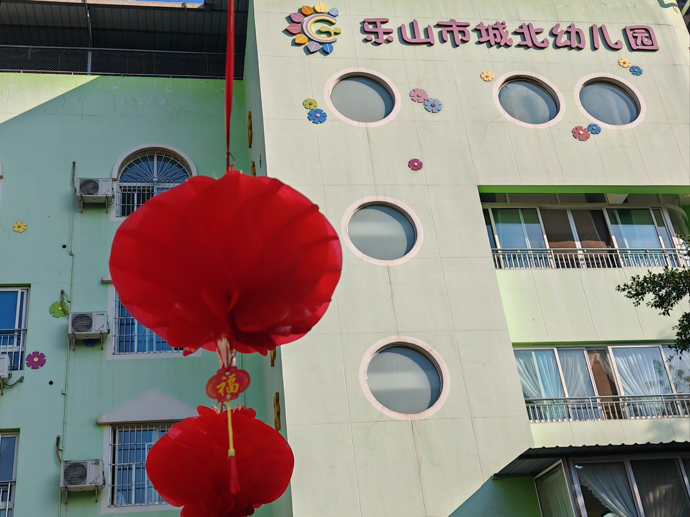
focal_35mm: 49
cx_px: 345
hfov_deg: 38.9
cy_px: 258
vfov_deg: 29.7
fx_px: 977
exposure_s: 1/3333
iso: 50
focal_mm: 7.62
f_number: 1.6
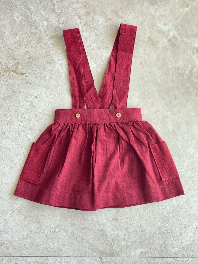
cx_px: 99
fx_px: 397
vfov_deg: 36.8
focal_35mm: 52
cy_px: 132
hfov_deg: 28.0
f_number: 2
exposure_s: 1/88
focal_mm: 6
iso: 250
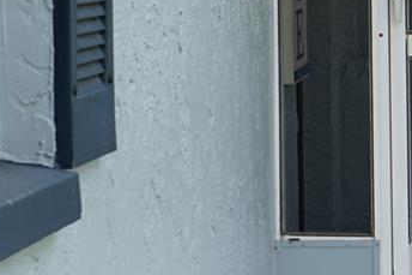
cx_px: 498
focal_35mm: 223
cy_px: -26
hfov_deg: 9.1
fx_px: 2551
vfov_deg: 6.1
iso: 100
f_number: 9
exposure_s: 1/80
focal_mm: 48
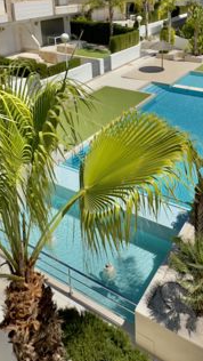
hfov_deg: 34.3
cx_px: 140
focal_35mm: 34
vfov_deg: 54.4
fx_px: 325
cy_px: 77
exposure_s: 1/3247
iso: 50
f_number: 2.2
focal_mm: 2.22
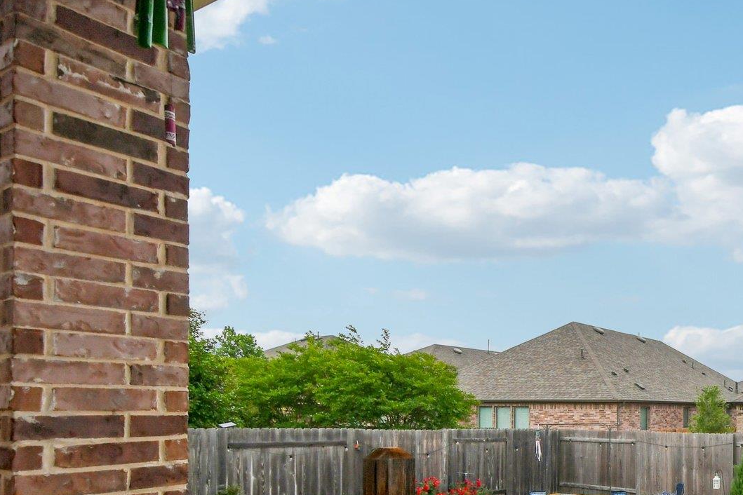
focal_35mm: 29
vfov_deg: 43.5
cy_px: 373
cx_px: 667
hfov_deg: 55.4
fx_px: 598
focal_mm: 10
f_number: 8
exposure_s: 1/640
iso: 400
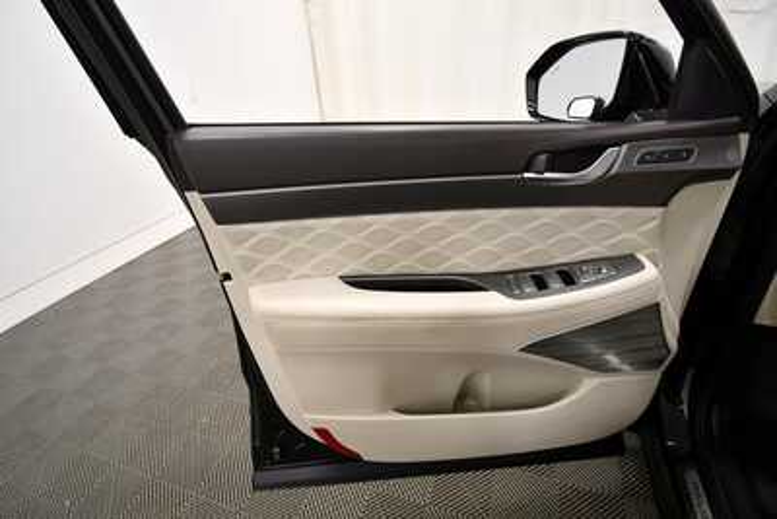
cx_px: 388
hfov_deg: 93.3
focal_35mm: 17
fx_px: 367
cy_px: 260
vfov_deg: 70.5
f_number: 4.8
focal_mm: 11.5
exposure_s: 1/160
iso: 800
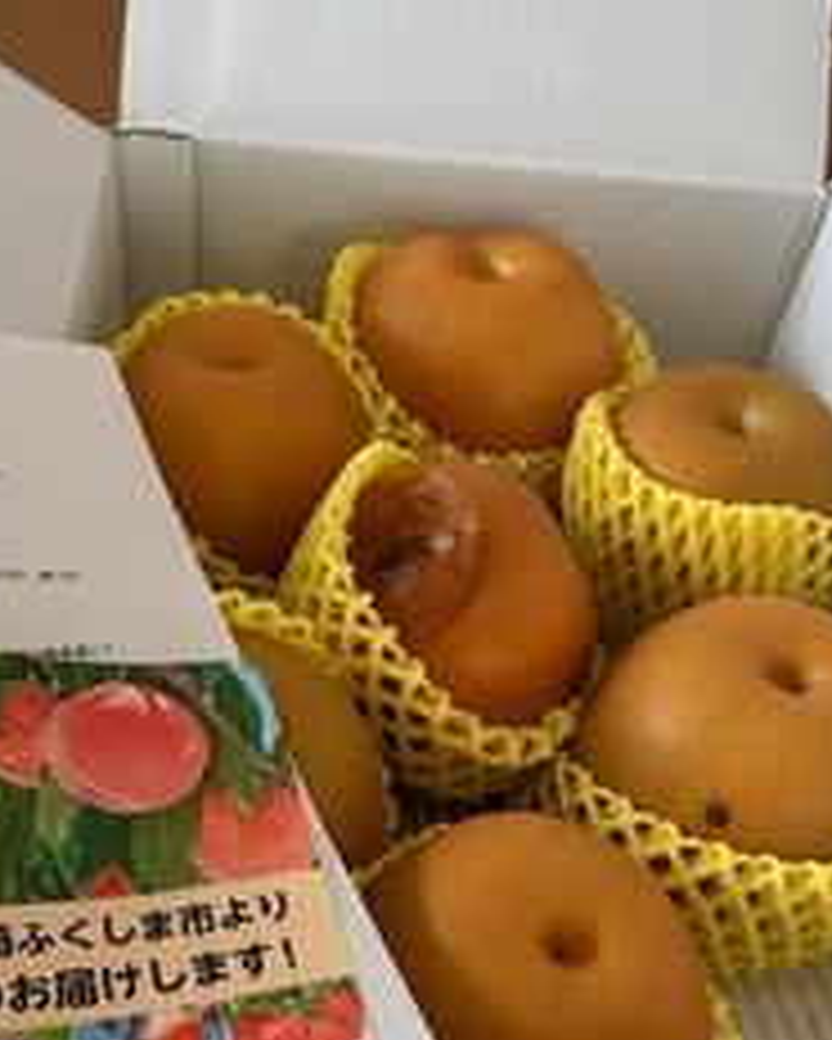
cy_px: 716
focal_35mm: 44
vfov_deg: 41.3
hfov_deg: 34.1
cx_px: 337
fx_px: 1353
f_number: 1.5
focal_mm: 5.7
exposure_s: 1/60
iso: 400
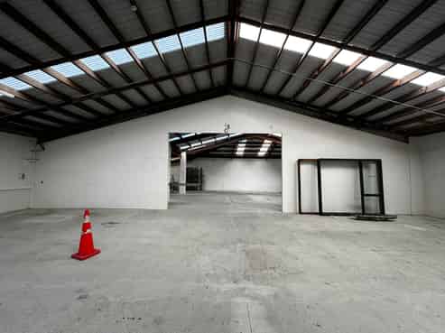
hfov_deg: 102.1
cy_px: 166
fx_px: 180
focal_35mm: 14
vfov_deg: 85.6
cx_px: 222
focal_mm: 2.22
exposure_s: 1/99
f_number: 2.2
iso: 64
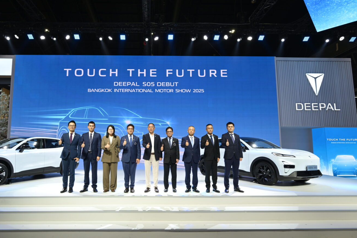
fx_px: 218
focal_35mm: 22
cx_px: 151
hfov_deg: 78.0
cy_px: 124
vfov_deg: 57.2
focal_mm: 18
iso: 500
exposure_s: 1/125
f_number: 5.6
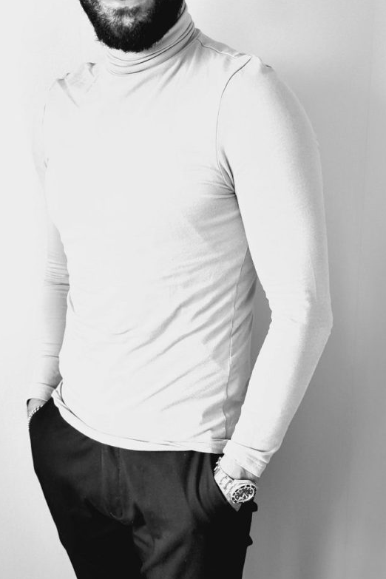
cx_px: 163
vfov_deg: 55.0
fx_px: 547
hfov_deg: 38.8
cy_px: 210
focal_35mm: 34
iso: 160
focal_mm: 7
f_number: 1.8
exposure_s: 1/100
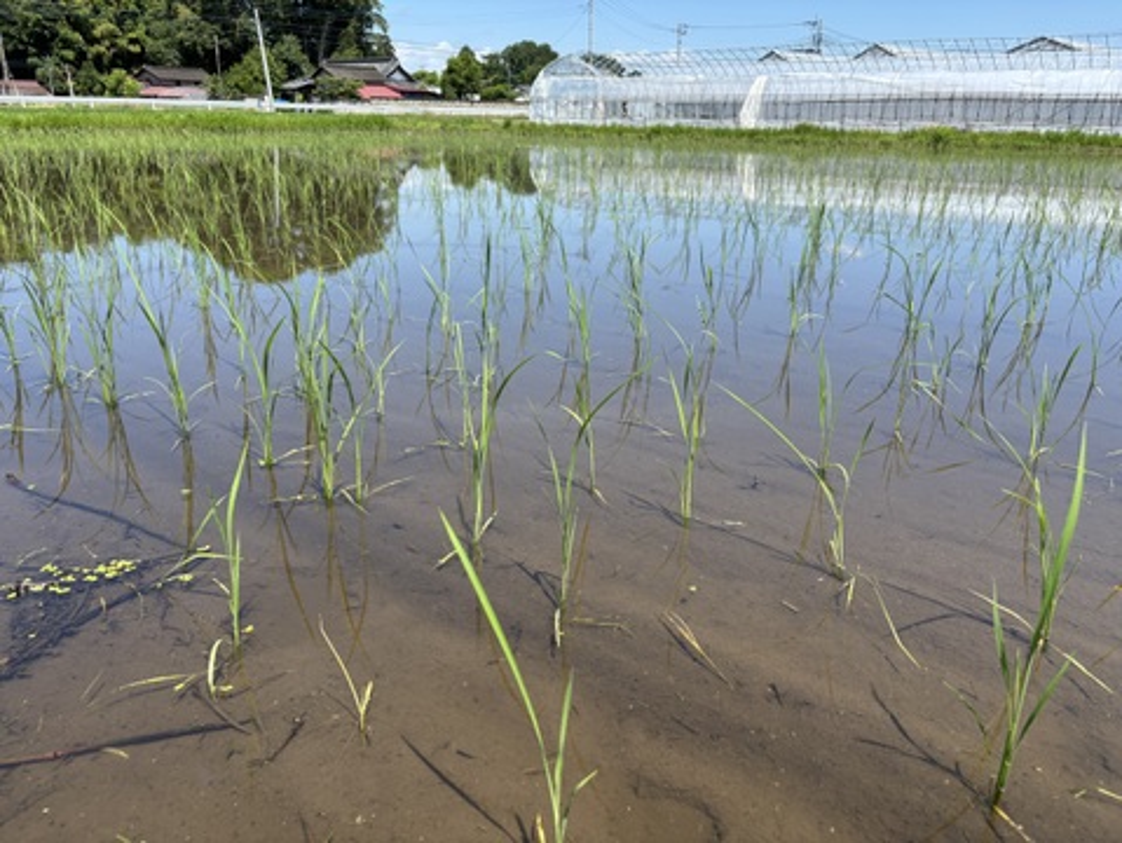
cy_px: 422
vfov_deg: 53.1
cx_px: 561
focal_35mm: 26
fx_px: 843
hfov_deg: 67.3
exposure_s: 1/1812
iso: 50
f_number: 1.6
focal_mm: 5.96
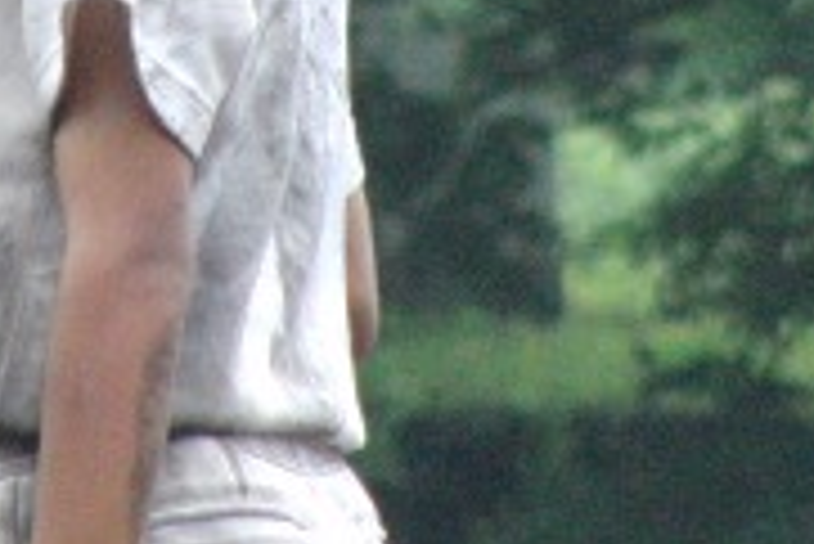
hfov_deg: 1.1
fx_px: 43266
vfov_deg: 0.7
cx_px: -49
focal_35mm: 1912
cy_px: -198
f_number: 4.5
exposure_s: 1/500
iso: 800
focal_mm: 92
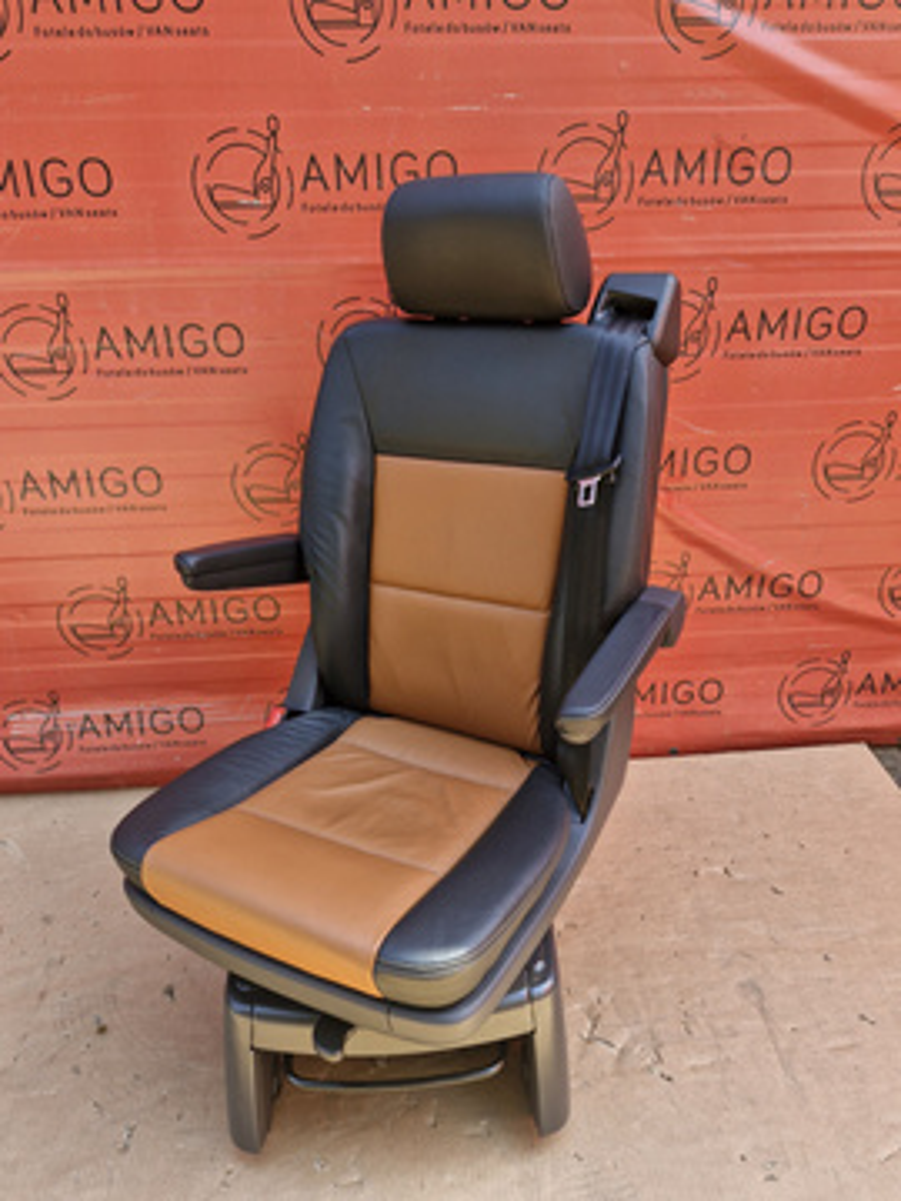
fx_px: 798
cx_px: 450
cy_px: 600
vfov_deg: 73.9
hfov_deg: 58.9
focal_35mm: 23
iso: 50
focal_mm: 5.54
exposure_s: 1/186
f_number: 1.8
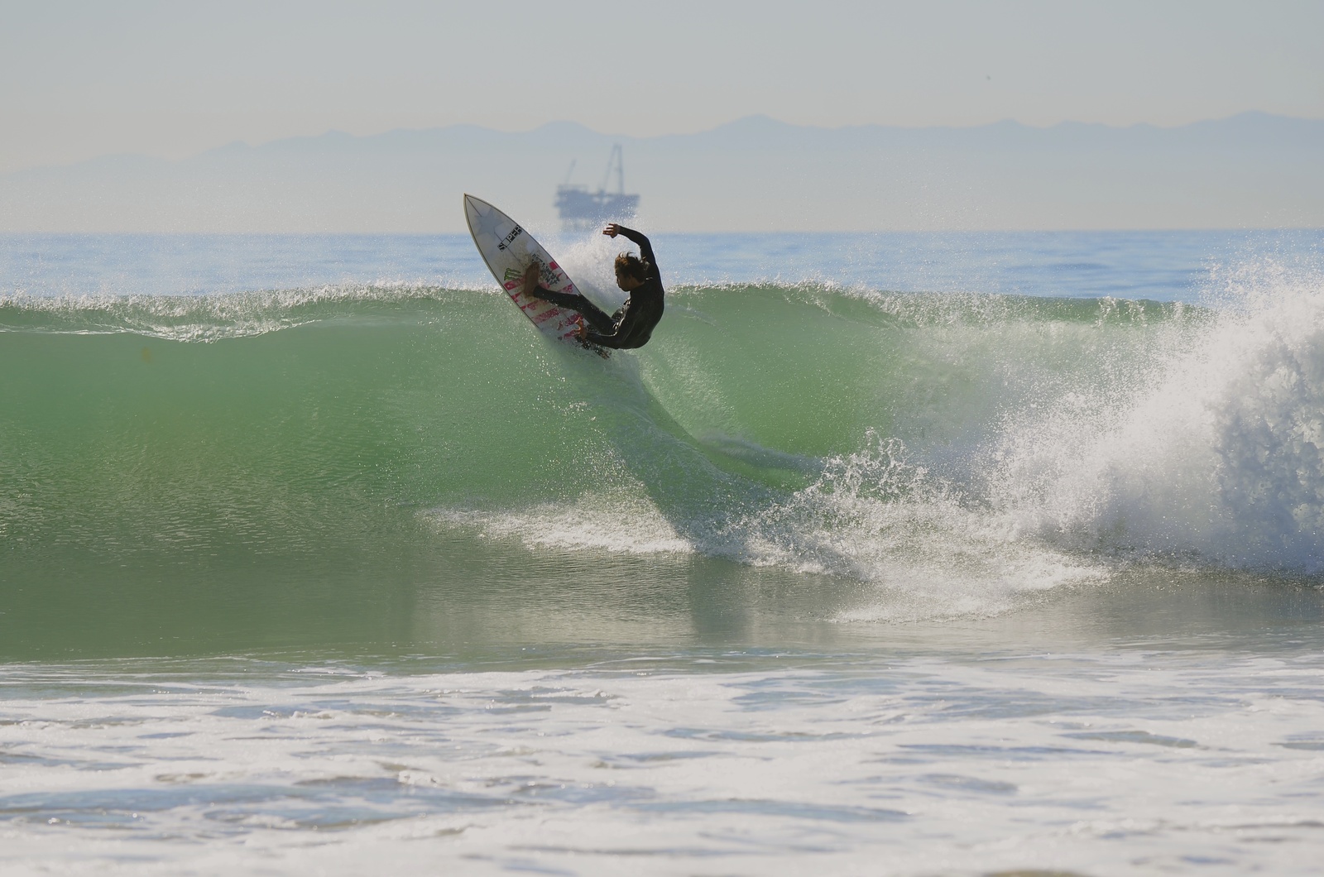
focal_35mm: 270
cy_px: 438
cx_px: 662
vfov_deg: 5.1
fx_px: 9910
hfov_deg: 7.6
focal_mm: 180
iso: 160
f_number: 5
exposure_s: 1/1600
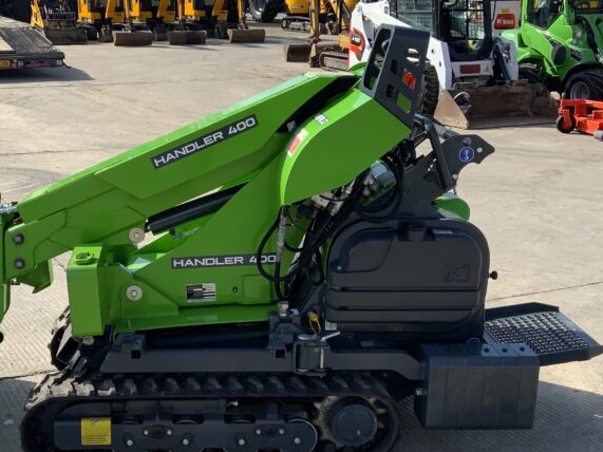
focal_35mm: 52
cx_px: 202
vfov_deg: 28.0
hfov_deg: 36.5
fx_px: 906
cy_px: 274
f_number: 1.8
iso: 16
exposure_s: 1/1250
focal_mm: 3
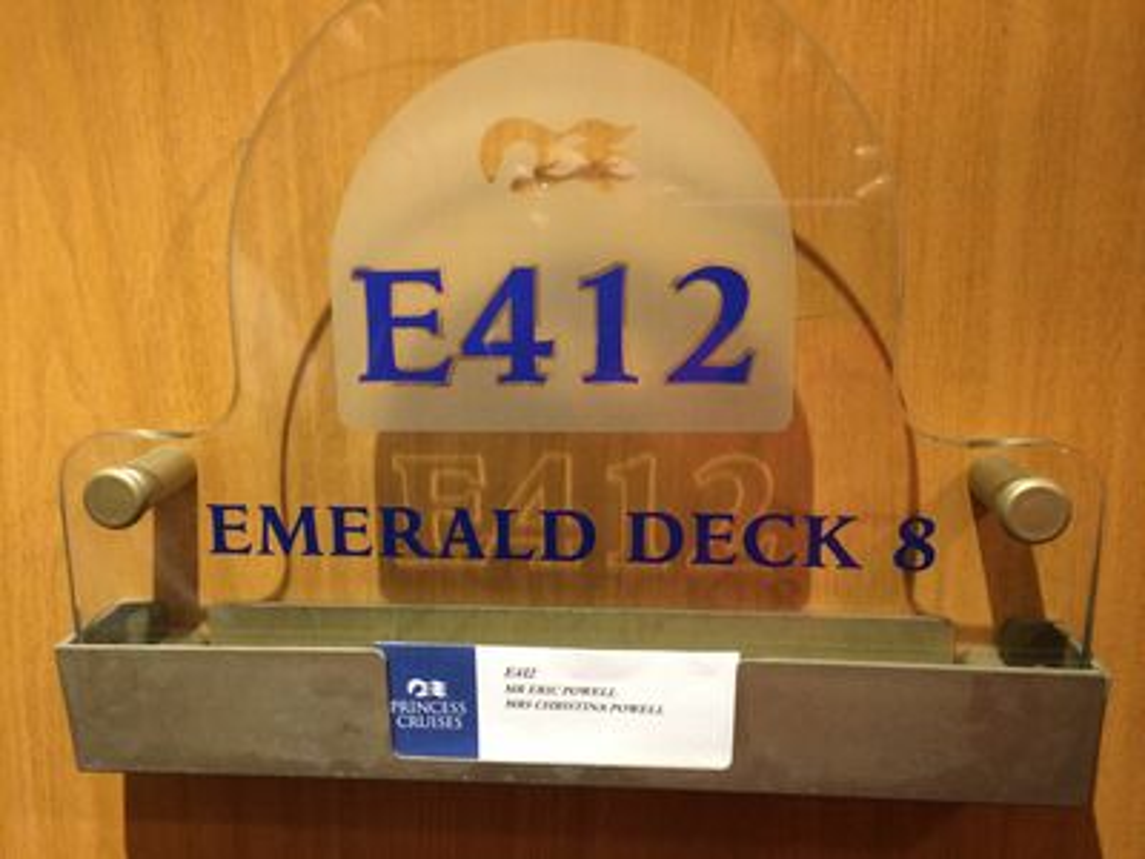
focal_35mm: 30
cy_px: 430
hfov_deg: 60.0
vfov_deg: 46.8
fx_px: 992
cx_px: 572
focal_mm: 4.12
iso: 320
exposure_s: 1/17
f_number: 2.2
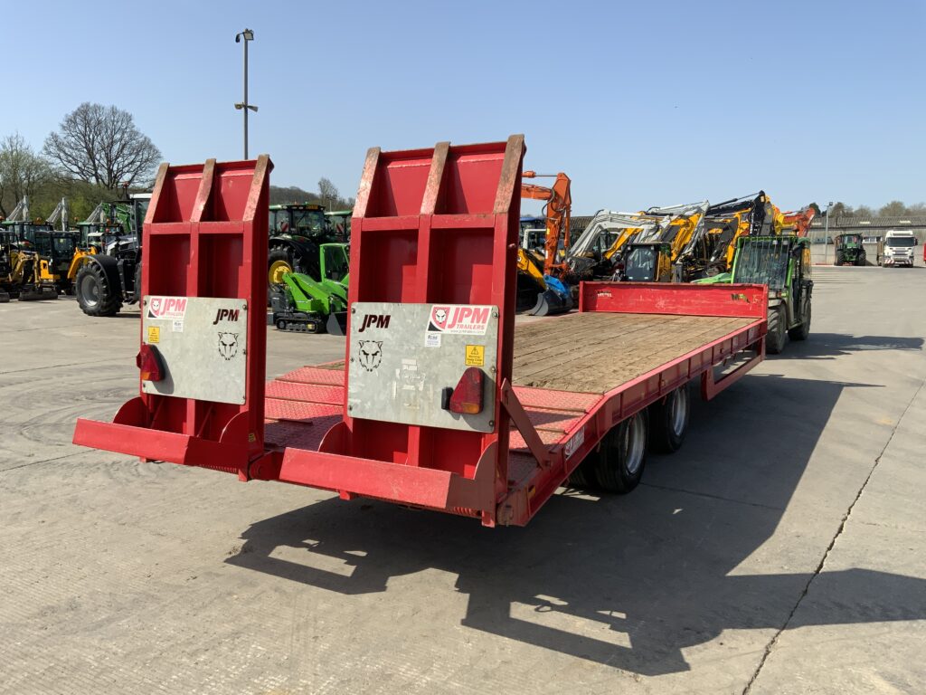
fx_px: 776
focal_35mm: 29
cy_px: 348
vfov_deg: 48.2
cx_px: 463
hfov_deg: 61.7
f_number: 1.8
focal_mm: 3
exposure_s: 1/1848
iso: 16
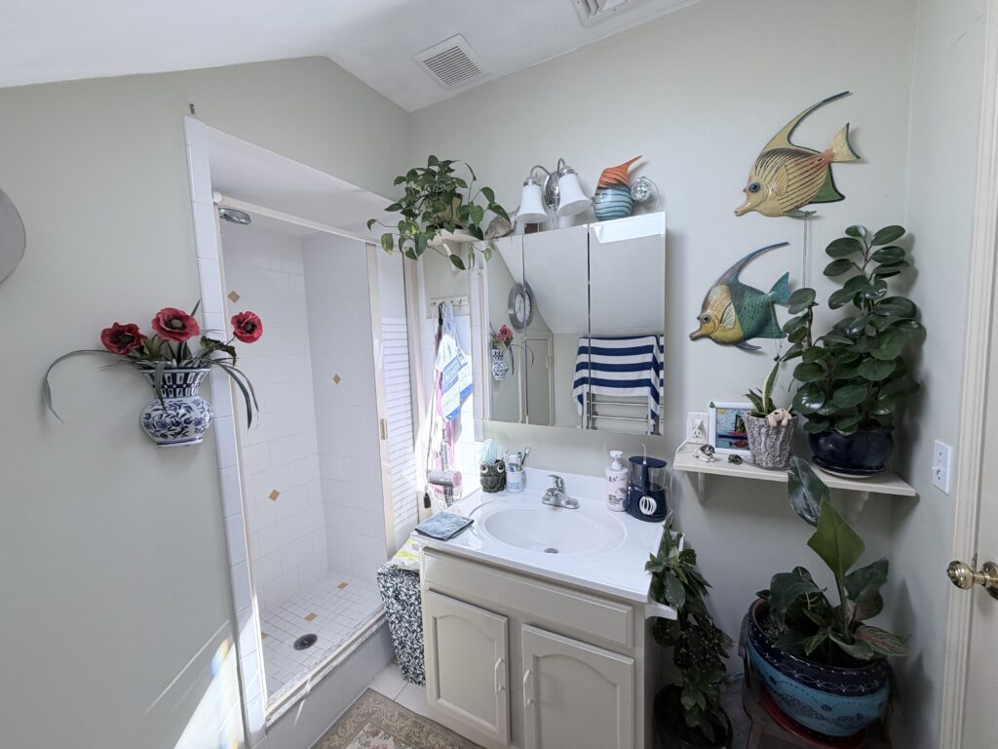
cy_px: 374
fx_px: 404
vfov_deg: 85.7
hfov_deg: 102.1
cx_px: 499
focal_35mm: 14
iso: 80
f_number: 2.2
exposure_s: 1/121
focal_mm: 2.22
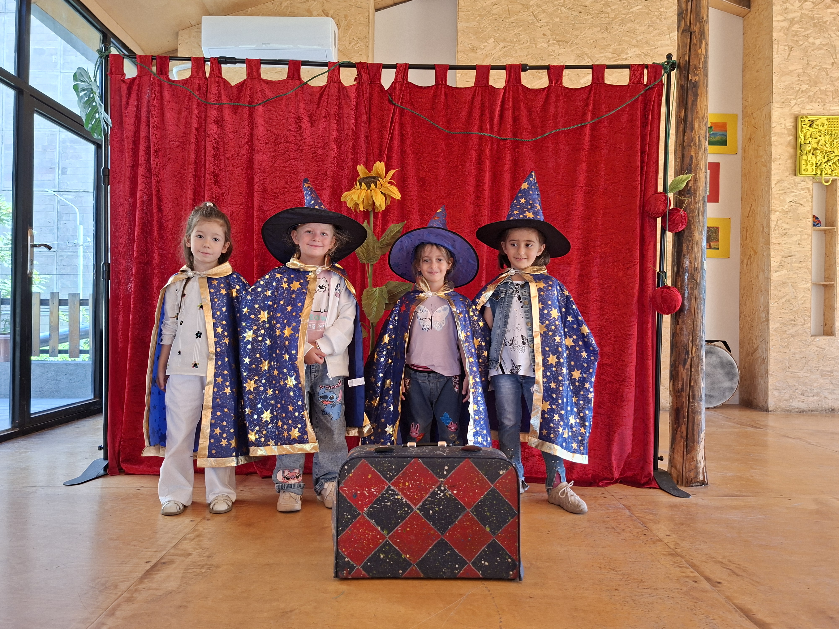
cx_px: 420
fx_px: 557
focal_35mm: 23
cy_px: 314
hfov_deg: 73.9
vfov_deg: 58.9
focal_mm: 5.54
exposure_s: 1/100
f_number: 1.8
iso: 64
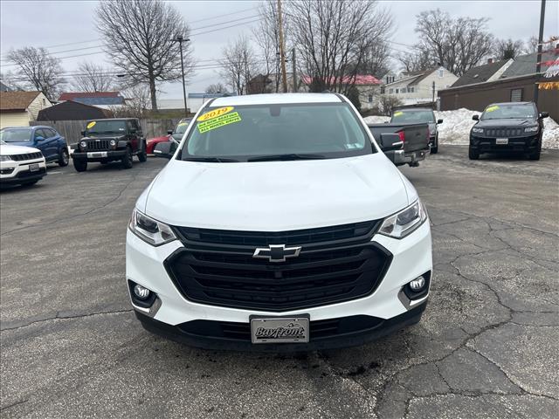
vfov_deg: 53.1
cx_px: 280
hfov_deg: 67.3
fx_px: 420
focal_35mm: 26
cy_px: 210
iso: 50
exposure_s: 1/1159
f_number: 1.5
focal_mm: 5.7
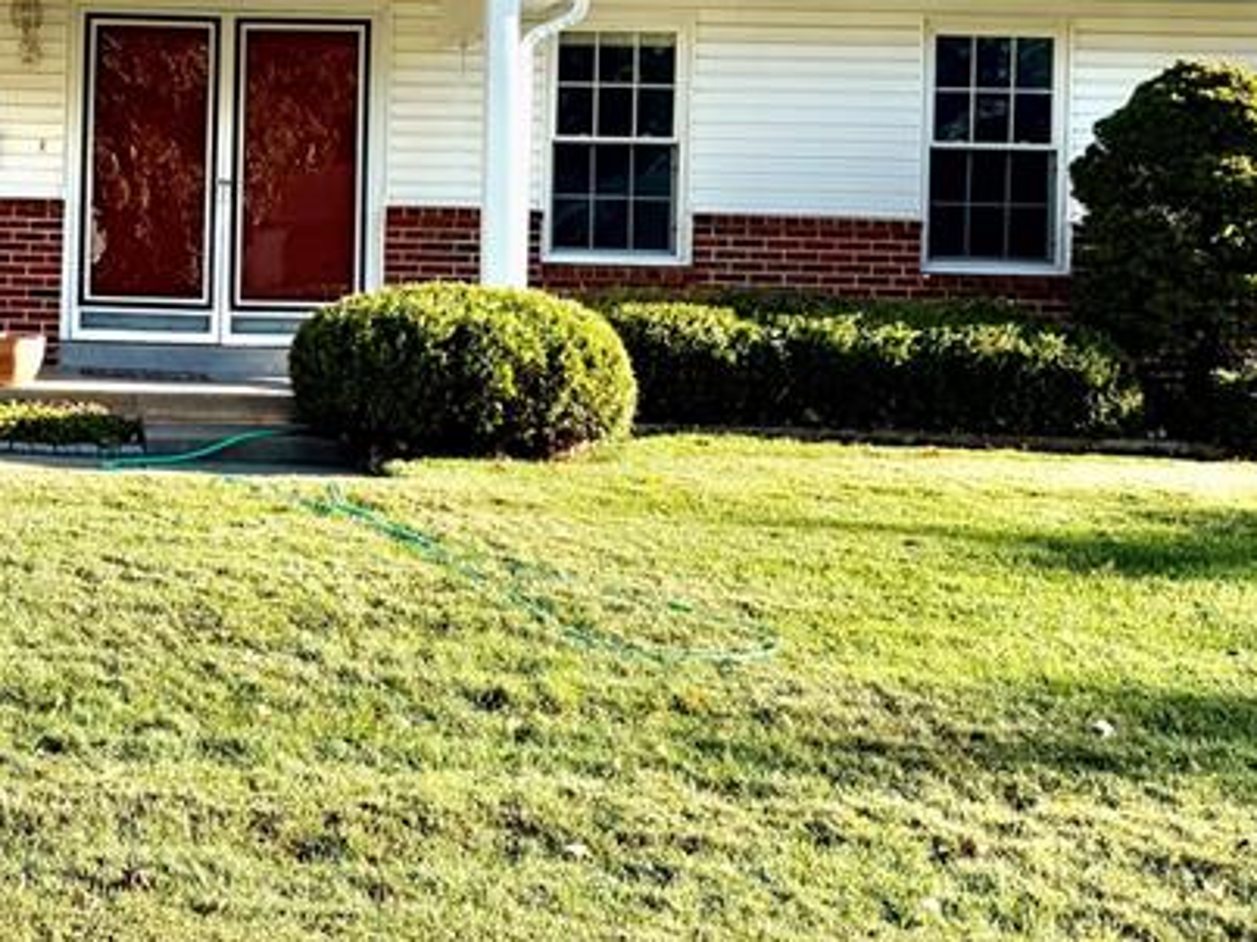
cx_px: 72
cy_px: 274
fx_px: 2214
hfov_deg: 30.0
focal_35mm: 61
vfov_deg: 23.8
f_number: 1.78
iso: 80
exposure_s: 1/2169
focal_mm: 6.76
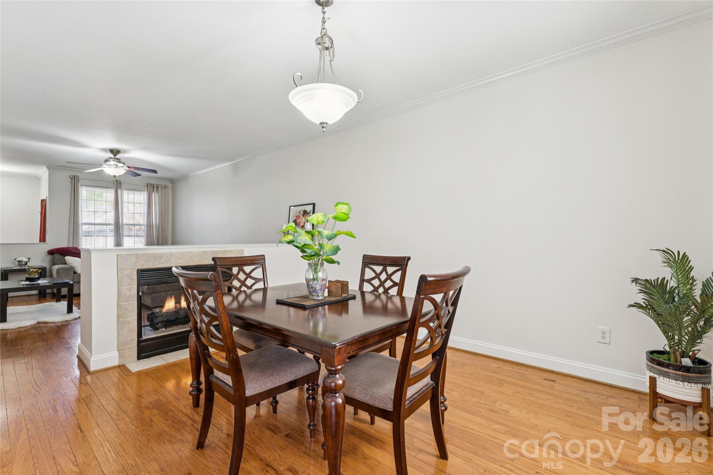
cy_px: 238
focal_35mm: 16
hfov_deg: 95.3
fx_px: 325
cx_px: 356
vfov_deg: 72.4
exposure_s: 1/1.67
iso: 100
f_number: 13
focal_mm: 16.4
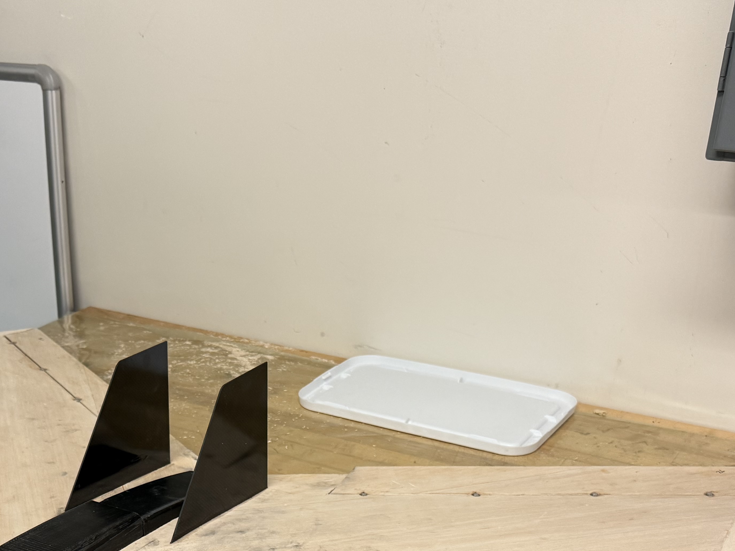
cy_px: 564
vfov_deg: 27.3
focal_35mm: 50
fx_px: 1062
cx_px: 276
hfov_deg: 38.0
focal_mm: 6.76
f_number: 1.78
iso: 200
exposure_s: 1/60
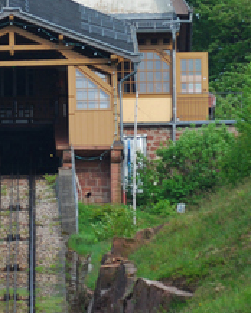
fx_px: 8420
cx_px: -27
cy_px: 125
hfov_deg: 1.7
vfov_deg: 2.1
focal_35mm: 908
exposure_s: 1/320
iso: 200
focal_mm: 200
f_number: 5.6
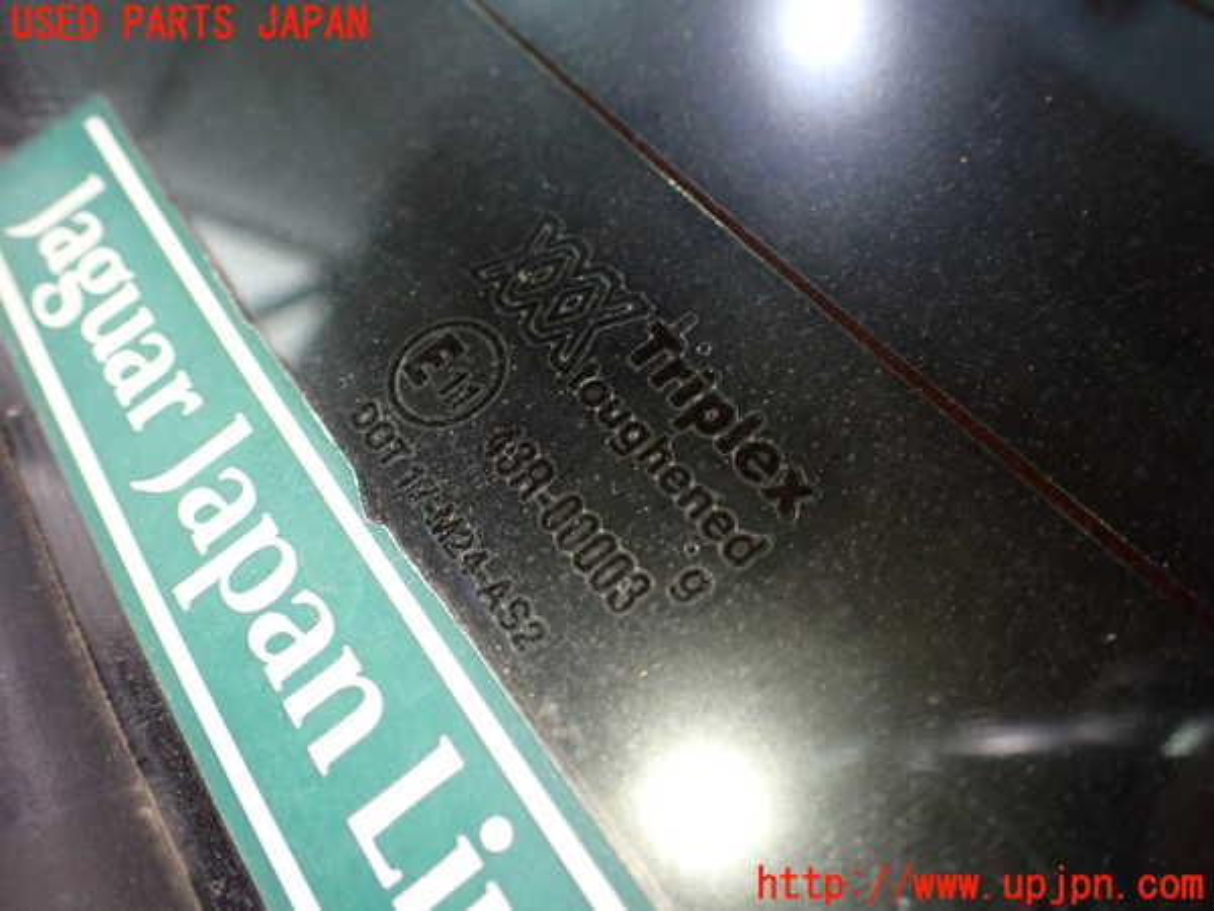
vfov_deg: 46.8
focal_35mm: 30
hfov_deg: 60.0
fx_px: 1052
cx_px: 607
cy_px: 456
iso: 400
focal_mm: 5.4
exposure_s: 1/125
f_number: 2.3
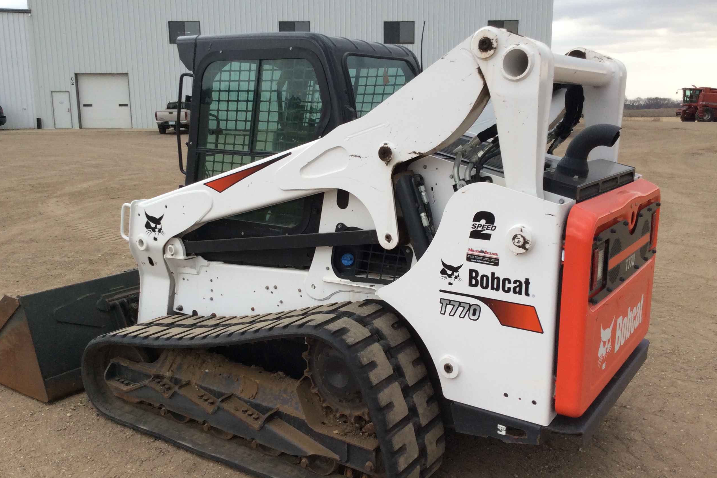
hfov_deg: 55.8
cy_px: 242
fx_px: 677
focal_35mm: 34
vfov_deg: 38.9
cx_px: 364
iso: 32
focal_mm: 3.3
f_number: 2.4
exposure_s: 1/529
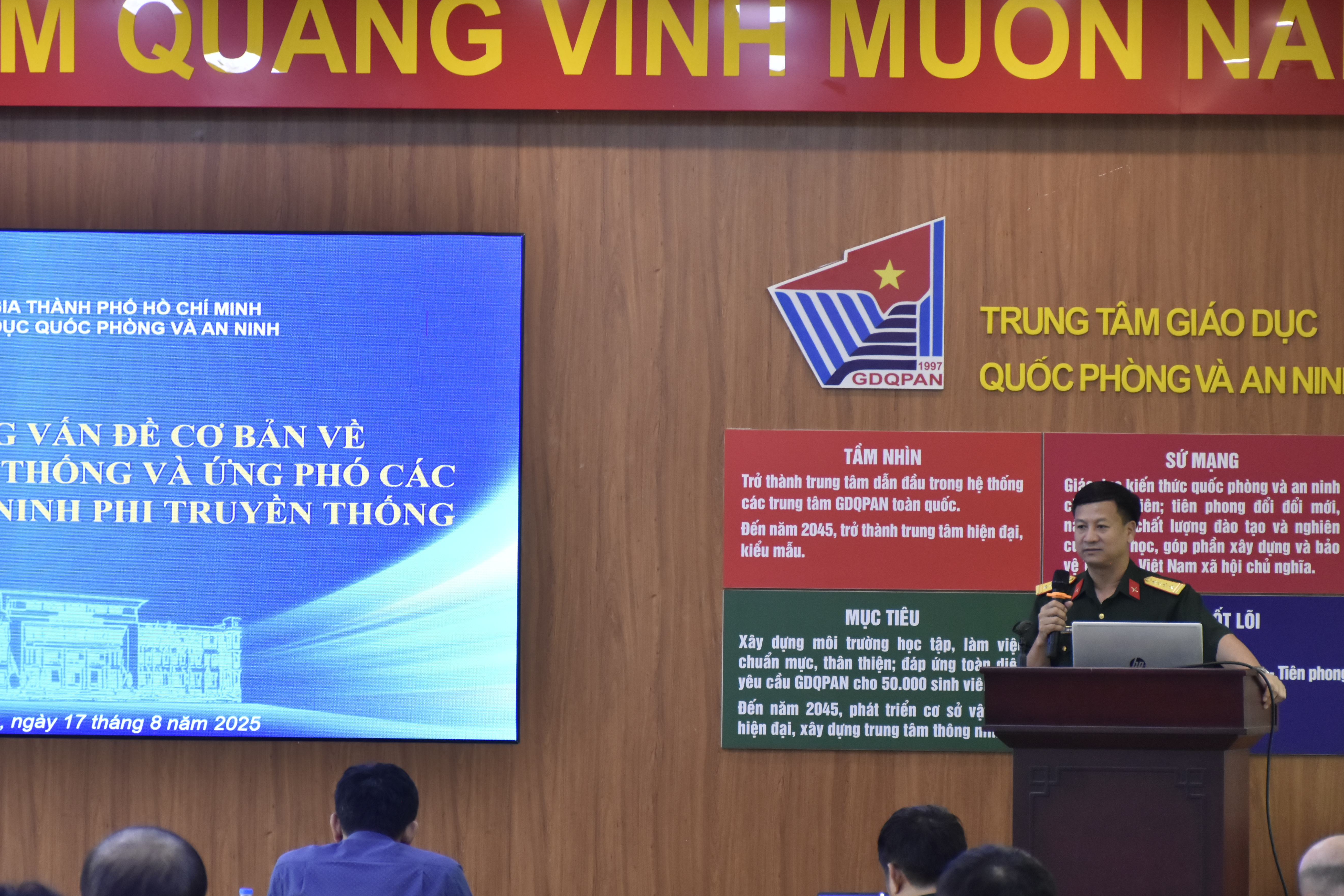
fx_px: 4800
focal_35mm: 129
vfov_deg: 10.7
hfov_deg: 15.9
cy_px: 448
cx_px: 672
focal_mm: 75
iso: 1600
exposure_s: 1/125
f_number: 5
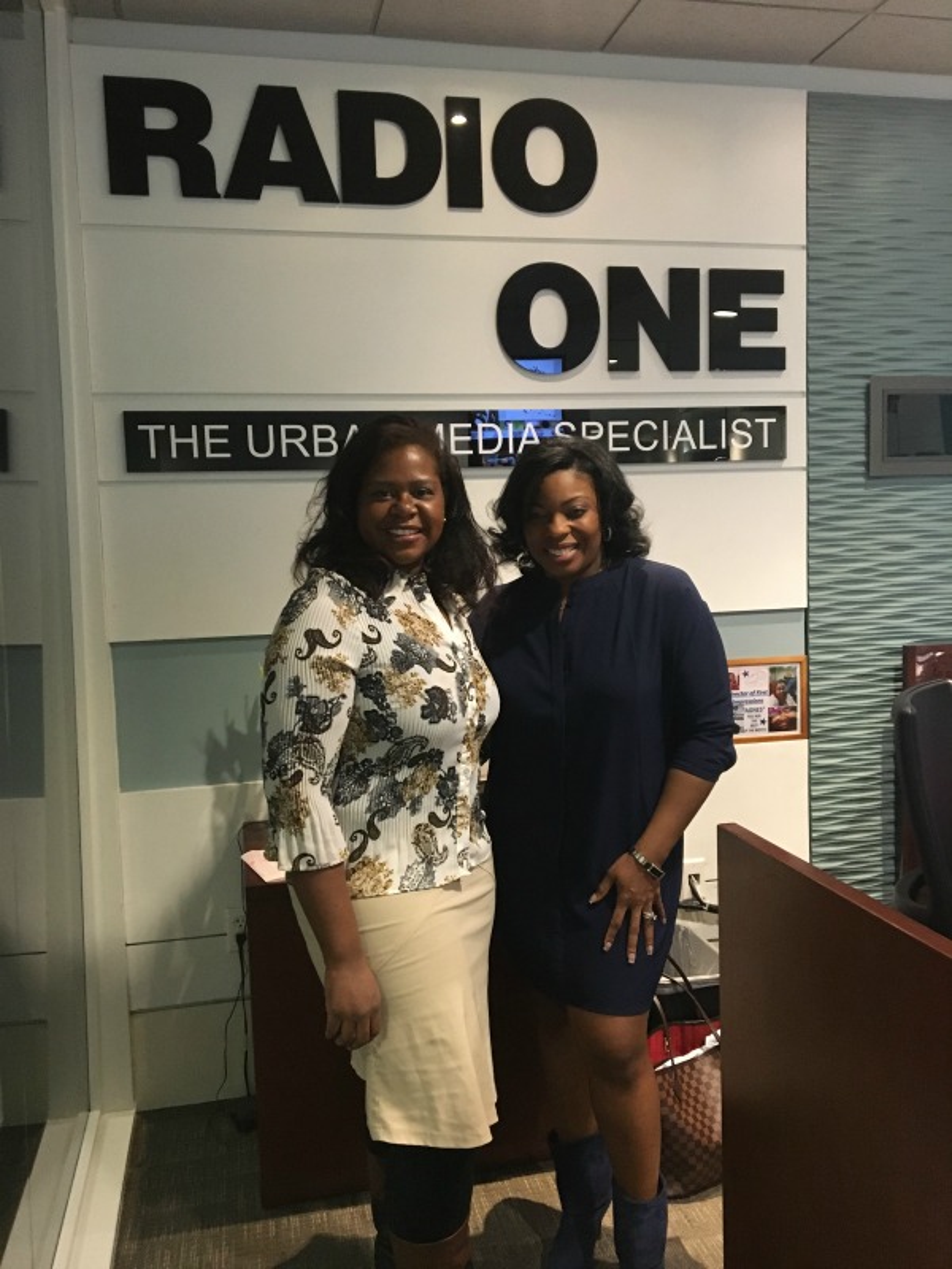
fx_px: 1063
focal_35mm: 29
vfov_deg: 61.7
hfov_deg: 48.2
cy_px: 634
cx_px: 476
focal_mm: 4.15
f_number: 2.2
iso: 200
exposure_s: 1/15
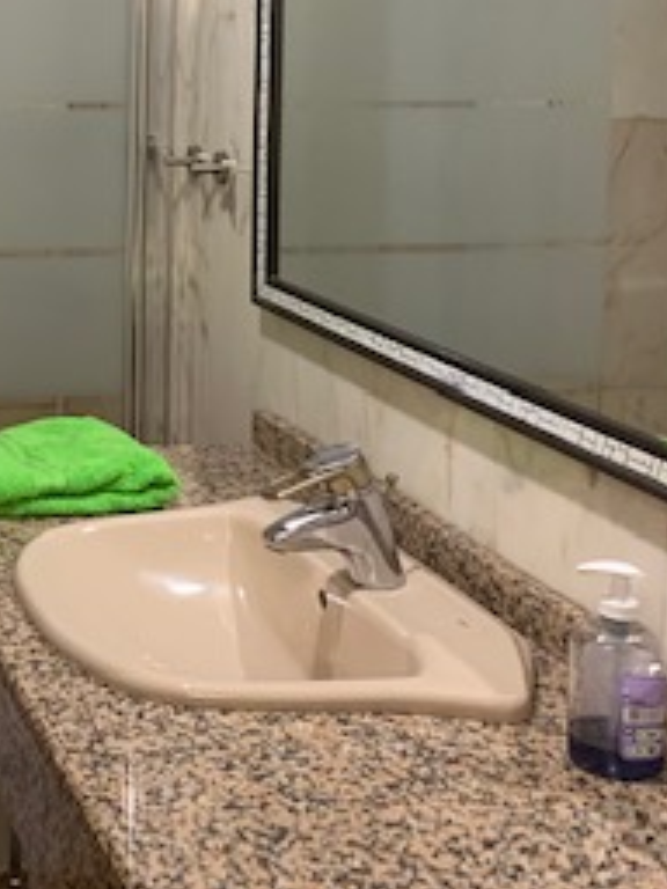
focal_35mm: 65
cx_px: -94
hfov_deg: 21.3
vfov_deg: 28.8
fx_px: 1670
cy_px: 104
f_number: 1.8
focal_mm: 4.25
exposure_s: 1/33
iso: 320
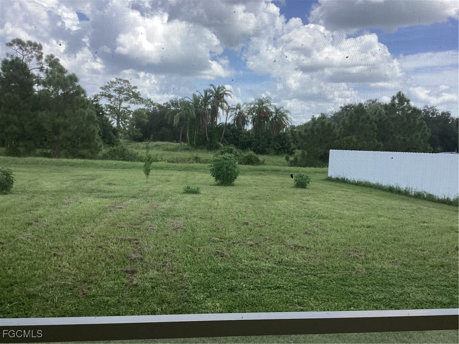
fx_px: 411
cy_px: 172
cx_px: 230
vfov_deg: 45.4
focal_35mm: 31
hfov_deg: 58.4
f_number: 2.4
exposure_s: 1/547
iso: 25
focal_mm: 3.3
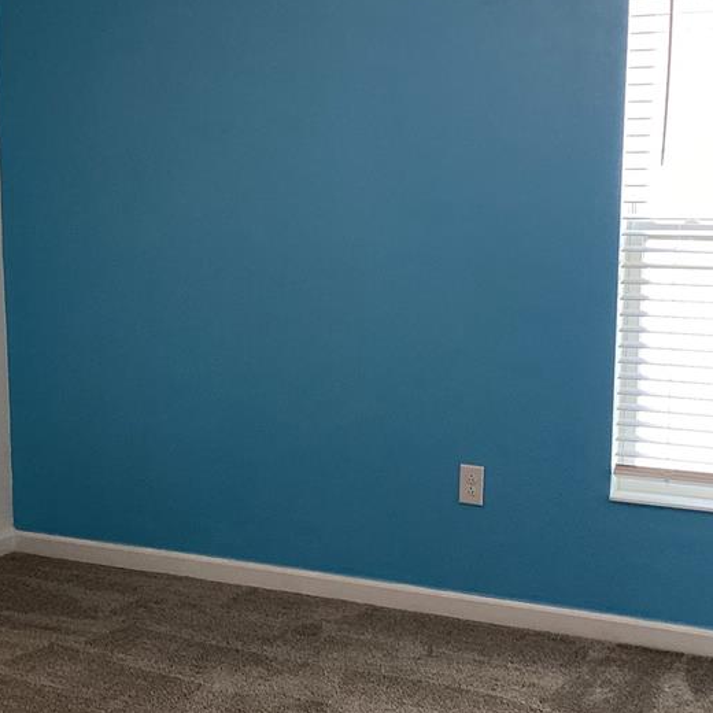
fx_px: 1258
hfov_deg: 31.5
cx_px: 431
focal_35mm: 54
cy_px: 378
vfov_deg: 31.6
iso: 64
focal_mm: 3.3
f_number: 2.4
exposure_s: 1/60
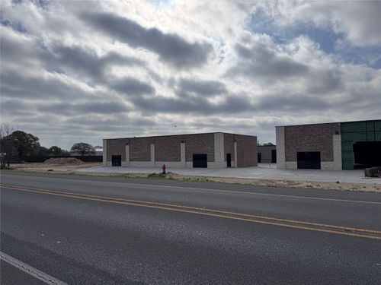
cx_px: 190
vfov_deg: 56.8
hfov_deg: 71.6
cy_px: 142
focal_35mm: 24
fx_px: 264
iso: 64
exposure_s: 1/20000
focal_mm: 6.76
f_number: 1.78
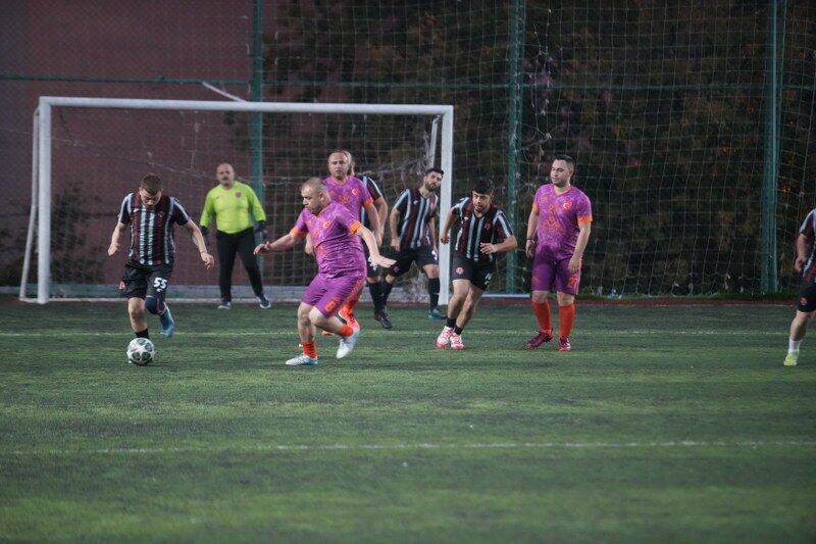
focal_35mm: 200
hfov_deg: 10.3
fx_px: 4532
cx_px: 408
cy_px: 272
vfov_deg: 6.9
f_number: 2.8
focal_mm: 200
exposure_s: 1/200
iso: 8000
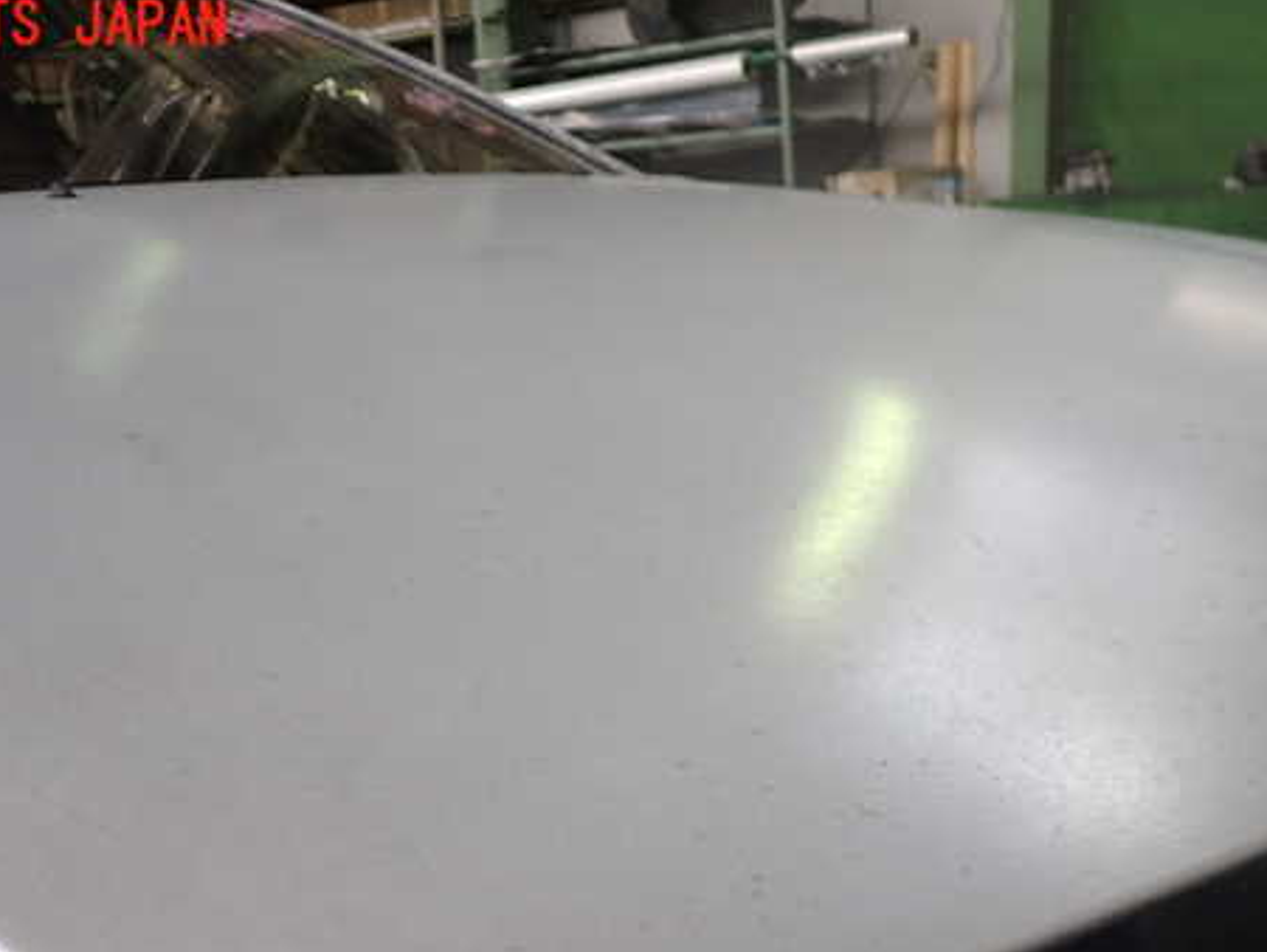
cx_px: 560
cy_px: 625
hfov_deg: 46.7
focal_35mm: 40
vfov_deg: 35.7
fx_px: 1465
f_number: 2.3
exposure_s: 1/125
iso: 160
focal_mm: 5.4
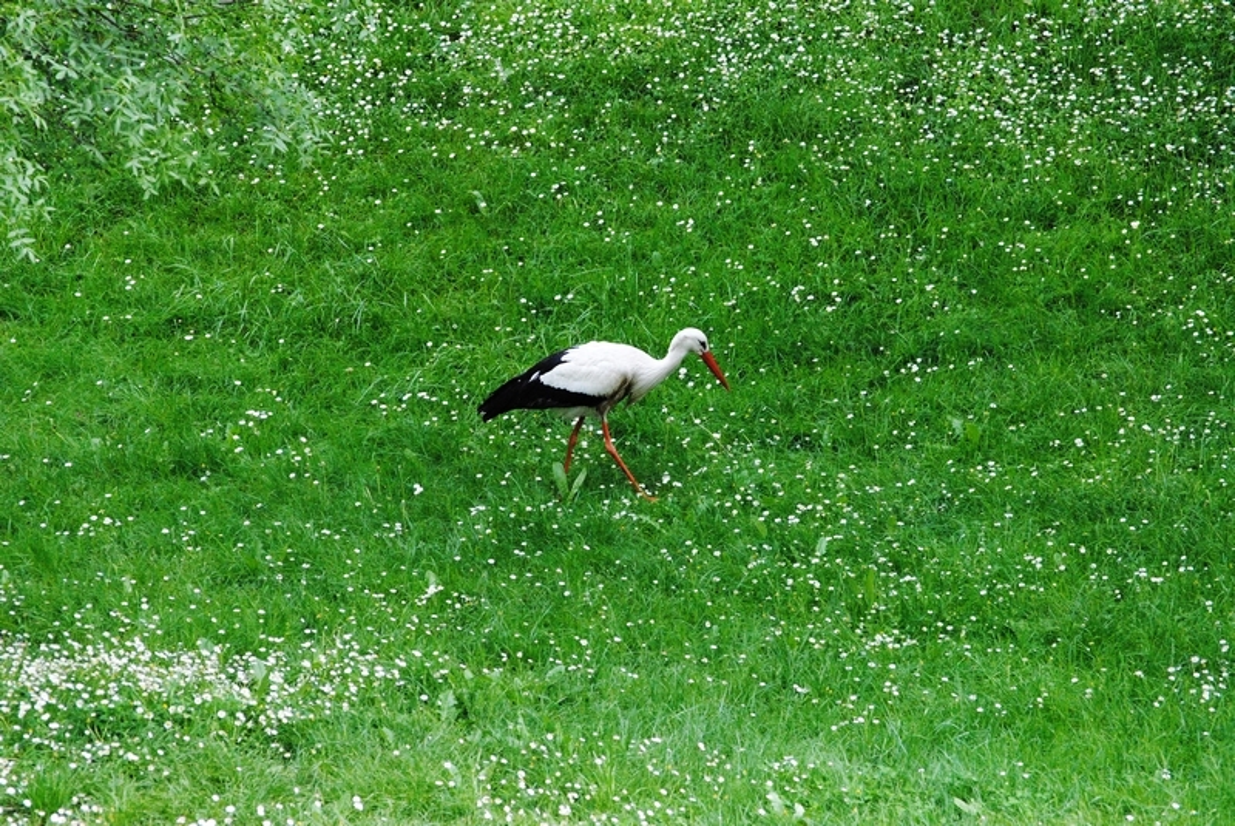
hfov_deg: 11.4
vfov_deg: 7.6
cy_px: 413
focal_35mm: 180
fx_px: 6180
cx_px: 618
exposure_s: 1/320
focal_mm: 120
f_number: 8
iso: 1600
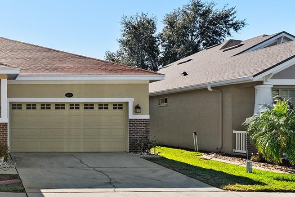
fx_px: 320
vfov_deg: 34.2
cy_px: 111
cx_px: -19
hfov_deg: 41.1
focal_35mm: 39
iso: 100
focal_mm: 16
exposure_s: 1/20
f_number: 8
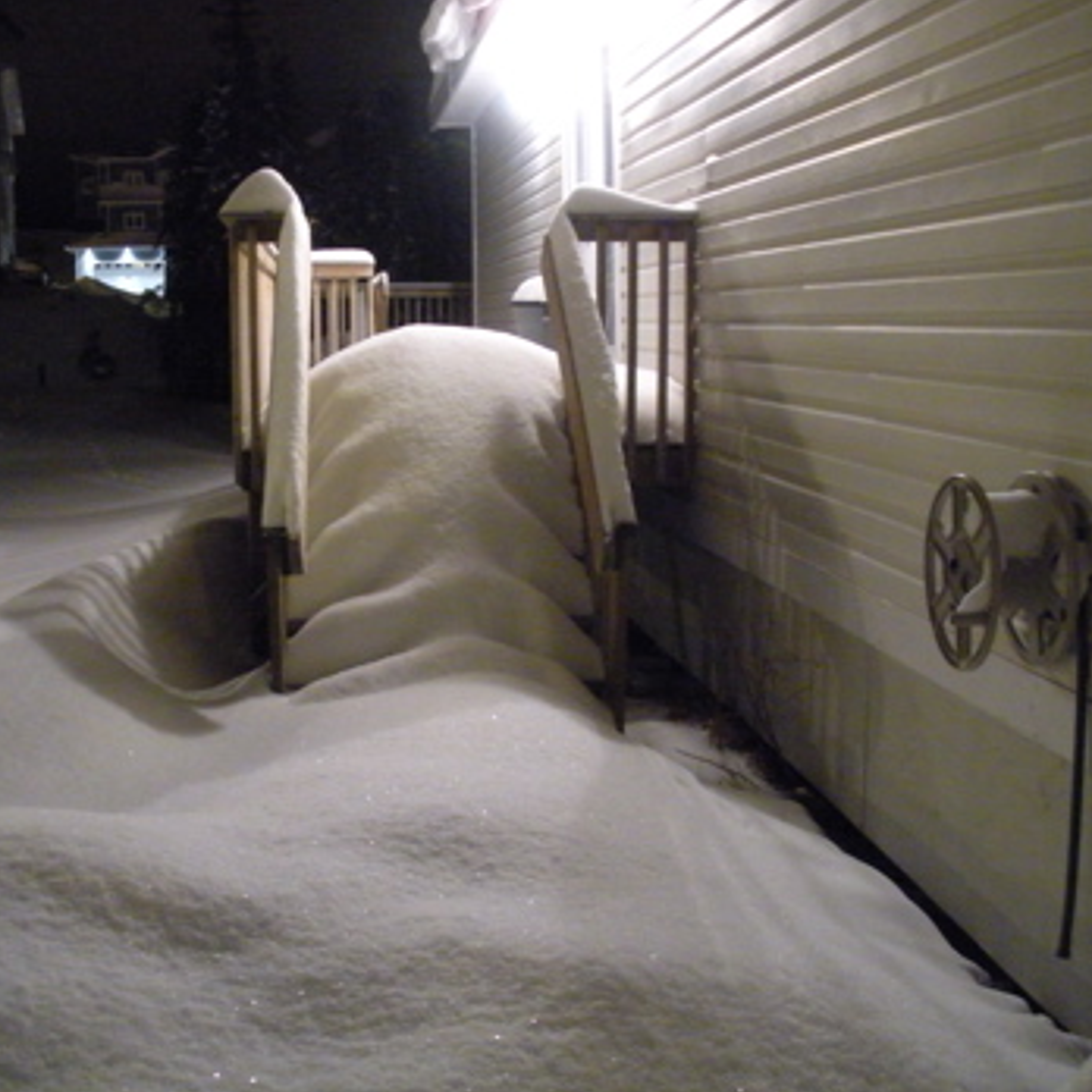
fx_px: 1535
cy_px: 543
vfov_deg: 39.2
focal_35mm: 43
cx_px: 449
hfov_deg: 39.0
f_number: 3.5
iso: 800
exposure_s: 1/3
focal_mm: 6.3
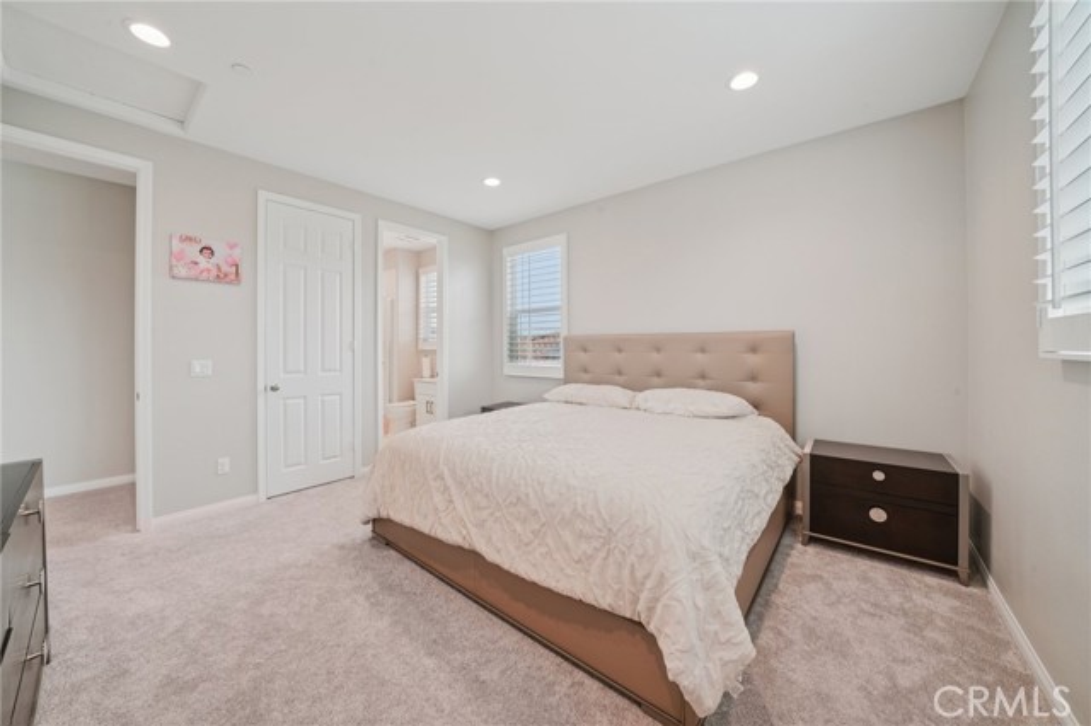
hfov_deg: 112.6
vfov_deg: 89.9
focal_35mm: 12
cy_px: 363
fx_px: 363
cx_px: 546
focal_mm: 12
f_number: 11
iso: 400
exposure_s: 1/25
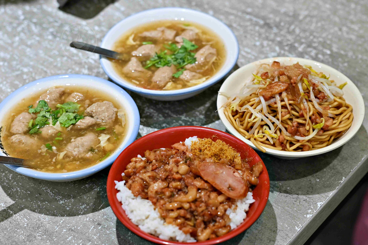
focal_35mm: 75
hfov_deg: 27.0
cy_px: 122
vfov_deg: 18.2
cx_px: 184
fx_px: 767
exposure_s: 1/200
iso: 640
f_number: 3.2
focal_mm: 50
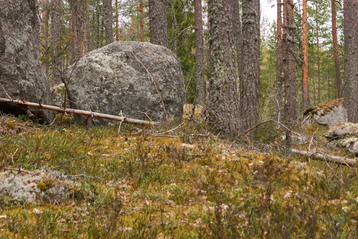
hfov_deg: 21.7
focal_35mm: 94
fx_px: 933
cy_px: 46
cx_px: 152
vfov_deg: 14.5
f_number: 6.3
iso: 400
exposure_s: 1/320
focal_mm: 35
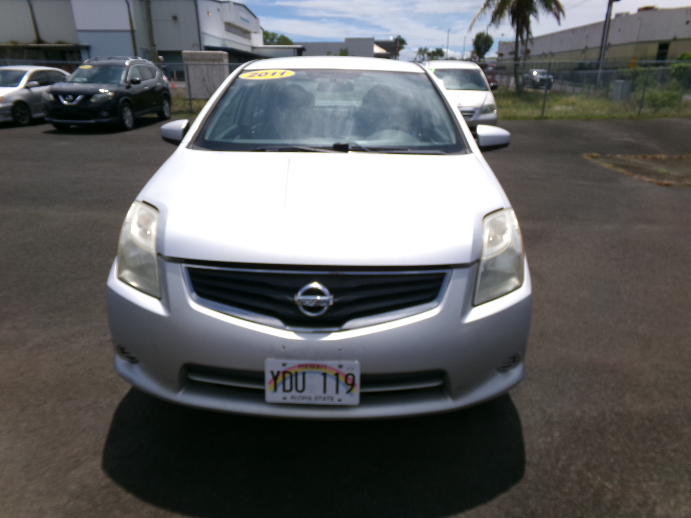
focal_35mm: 24
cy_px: 259
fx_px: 479
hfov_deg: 71.6
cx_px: 346
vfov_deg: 56.8
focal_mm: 4.3
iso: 100
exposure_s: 1/200
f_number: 11.07
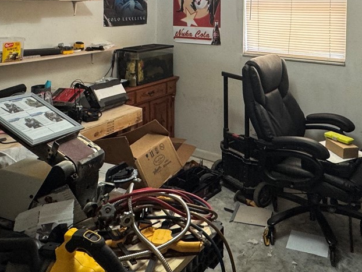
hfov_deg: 50.9
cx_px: 221
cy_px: 16
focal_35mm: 36
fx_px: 377
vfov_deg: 36.6
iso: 160
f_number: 2.2
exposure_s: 1/60
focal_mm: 2.22
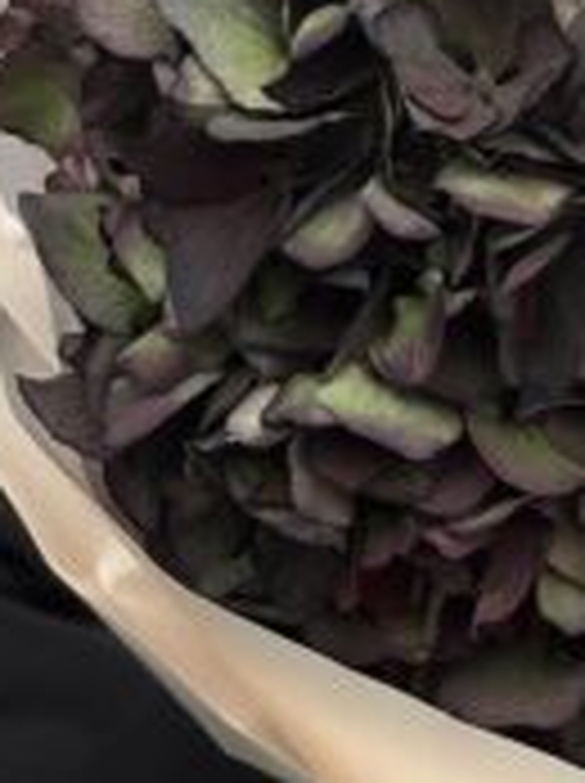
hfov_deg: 6.5
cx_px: 1179
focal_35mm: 221
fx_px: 4992
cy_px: -22
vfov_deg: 8.9
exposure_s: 1/212
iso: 50
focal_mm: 6.9
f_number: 1.8
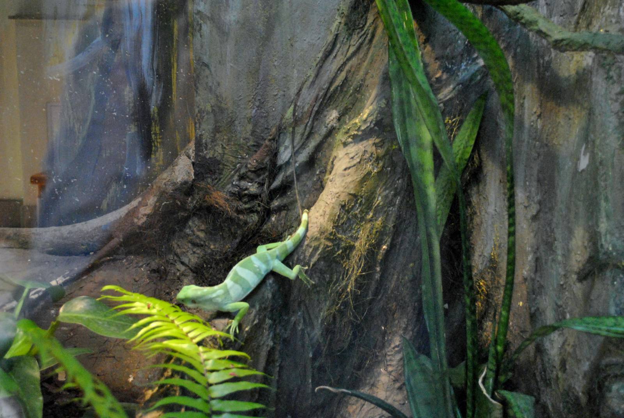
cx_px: 312
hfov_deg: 38.8
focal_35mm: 51
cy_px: 209
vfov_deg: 26.6
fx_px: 885
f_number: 5
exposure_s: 1/25
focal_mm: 34
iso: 1600
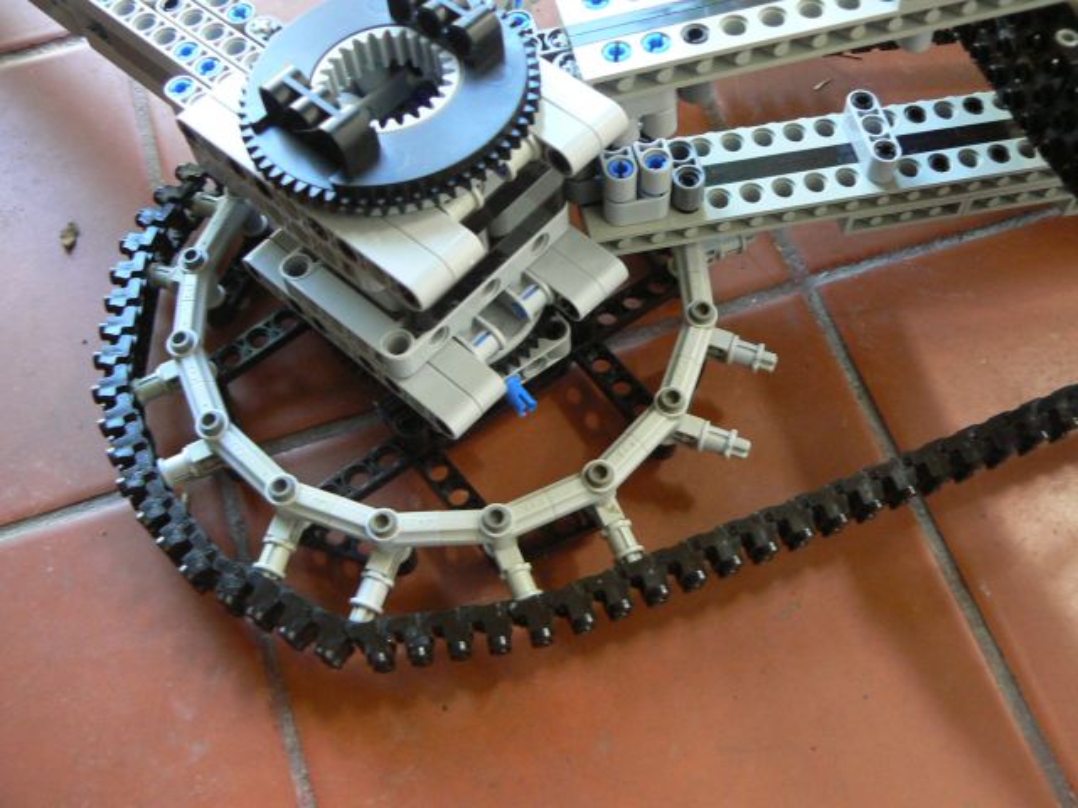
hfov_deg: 51.4
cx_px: 539
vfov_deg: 39.7
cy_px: 404
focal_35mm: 36
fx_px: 1121
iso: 200
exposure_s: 1/15
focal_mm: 6
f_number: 2.8
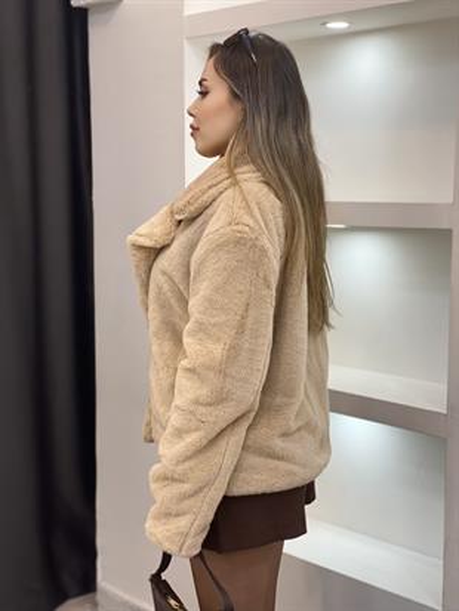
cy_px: 306
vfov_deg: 36.8
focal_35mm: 52
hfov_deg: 28.0
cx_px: 230
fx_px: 919
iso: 80
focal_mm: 6
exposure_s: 1/100
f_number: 2
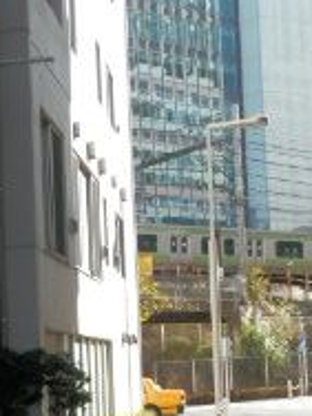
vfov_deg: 22.9
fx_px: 1021
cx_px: 51
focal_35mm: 85
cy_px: 299
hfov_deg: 17.2
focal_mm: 4.5
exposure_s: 1/320
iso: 80
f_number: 3
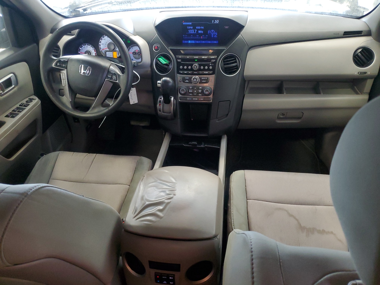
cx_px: 190
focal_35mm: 26
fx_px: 285
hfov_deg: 67.3
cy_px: 142
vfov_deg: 53.1
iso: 269
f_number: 1.5
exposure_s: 1/60.2
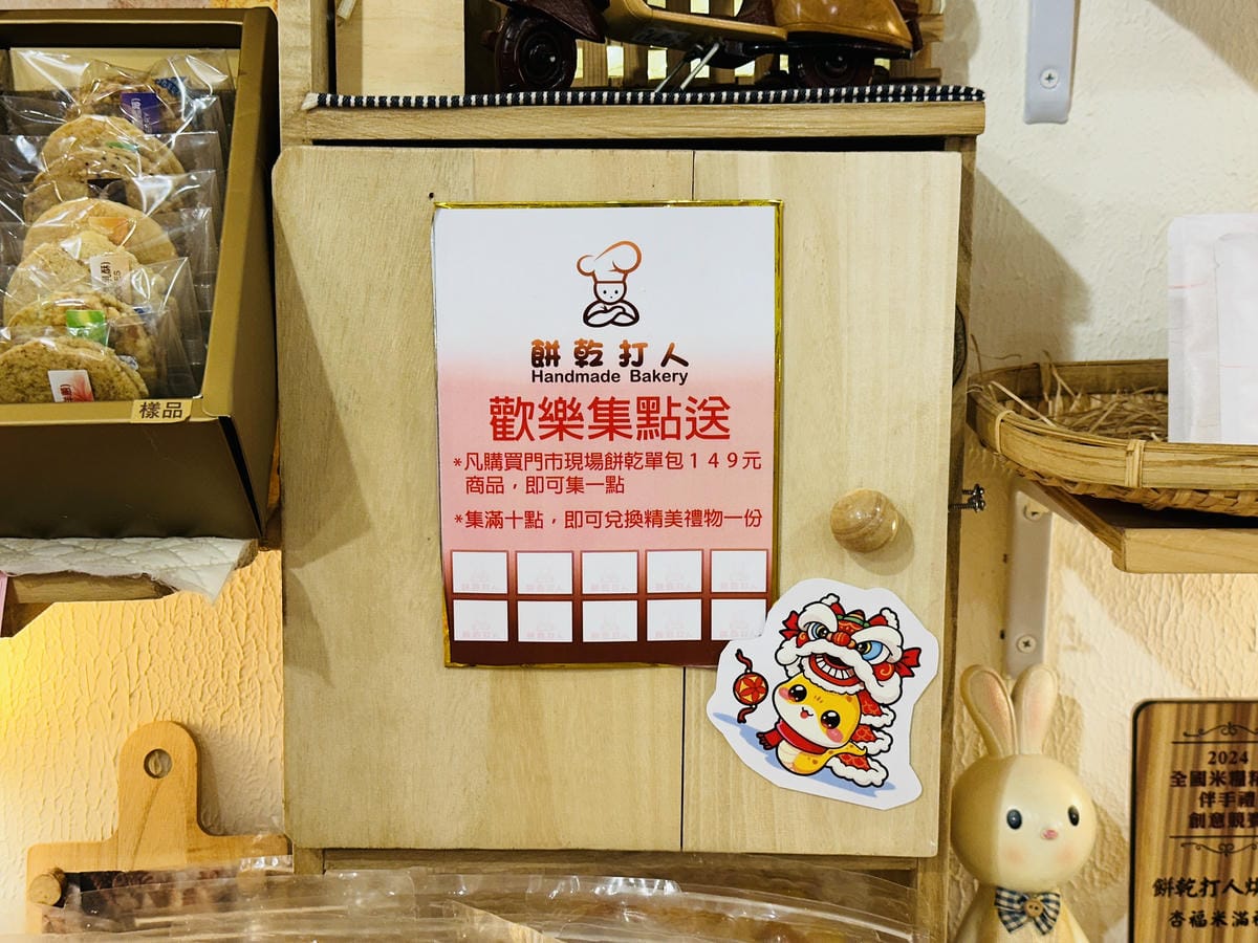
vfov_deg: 30.3
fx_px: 1744
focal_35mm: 48
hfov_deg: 39.7
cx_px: 629
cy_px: 472
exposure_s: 1/60
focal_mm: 6.86
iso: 50
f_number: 1.78
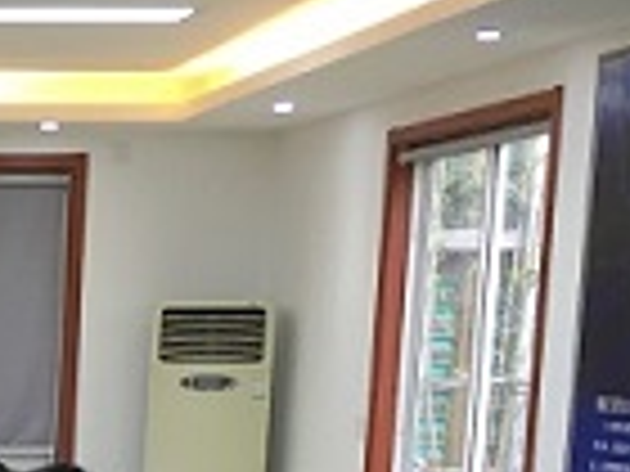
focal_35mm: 124
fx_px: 2257
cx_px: -392
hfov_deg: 14.5
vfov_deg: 11.3
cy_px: 773
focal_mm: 4.15
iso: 50
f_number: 2.2
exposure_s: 1/33
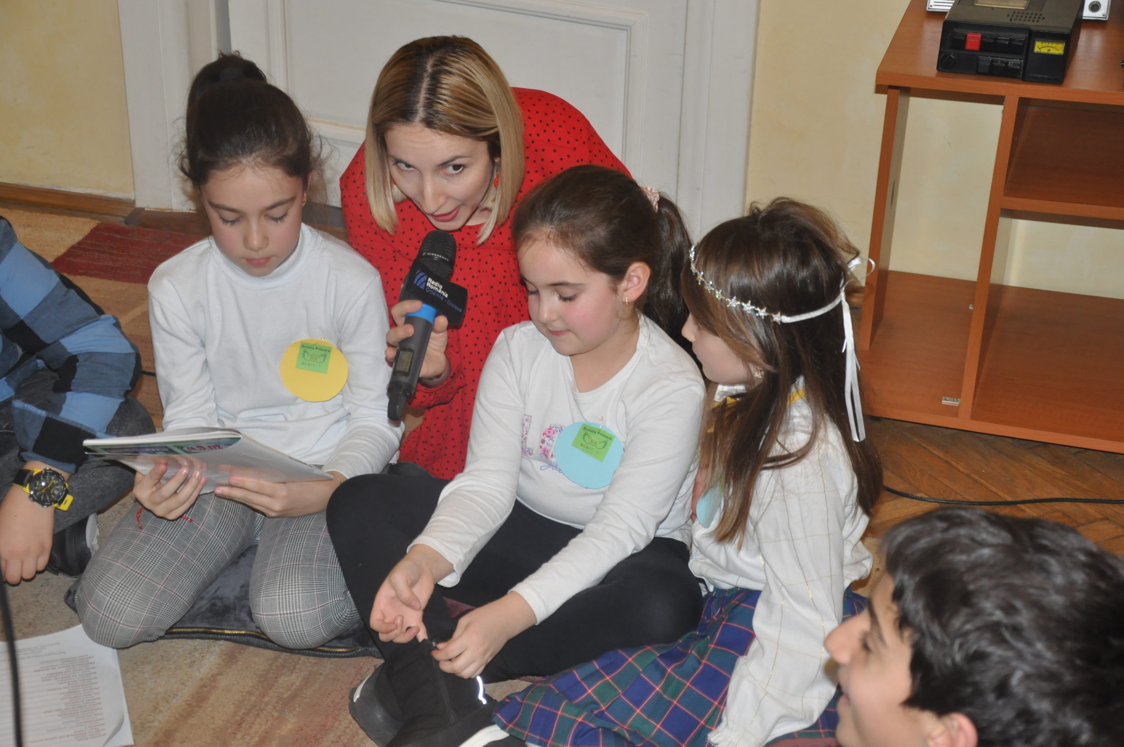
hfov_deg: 28.1
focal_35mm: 72
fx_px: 2245
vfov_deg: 18.9
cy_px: 374
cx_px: 562
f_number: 4.8
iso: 800
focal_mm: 48
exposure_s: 1/60
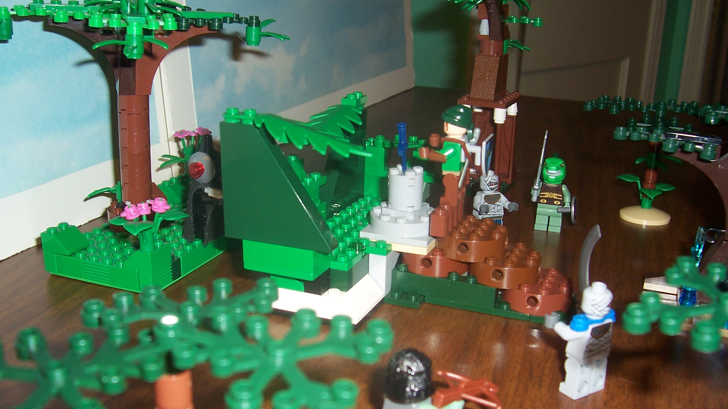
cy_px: 233
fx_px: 734
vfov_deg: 31.2
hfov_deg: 52.8
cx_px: 370
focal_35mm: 38
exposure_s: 1/60
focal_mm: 5.6
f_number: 2.7
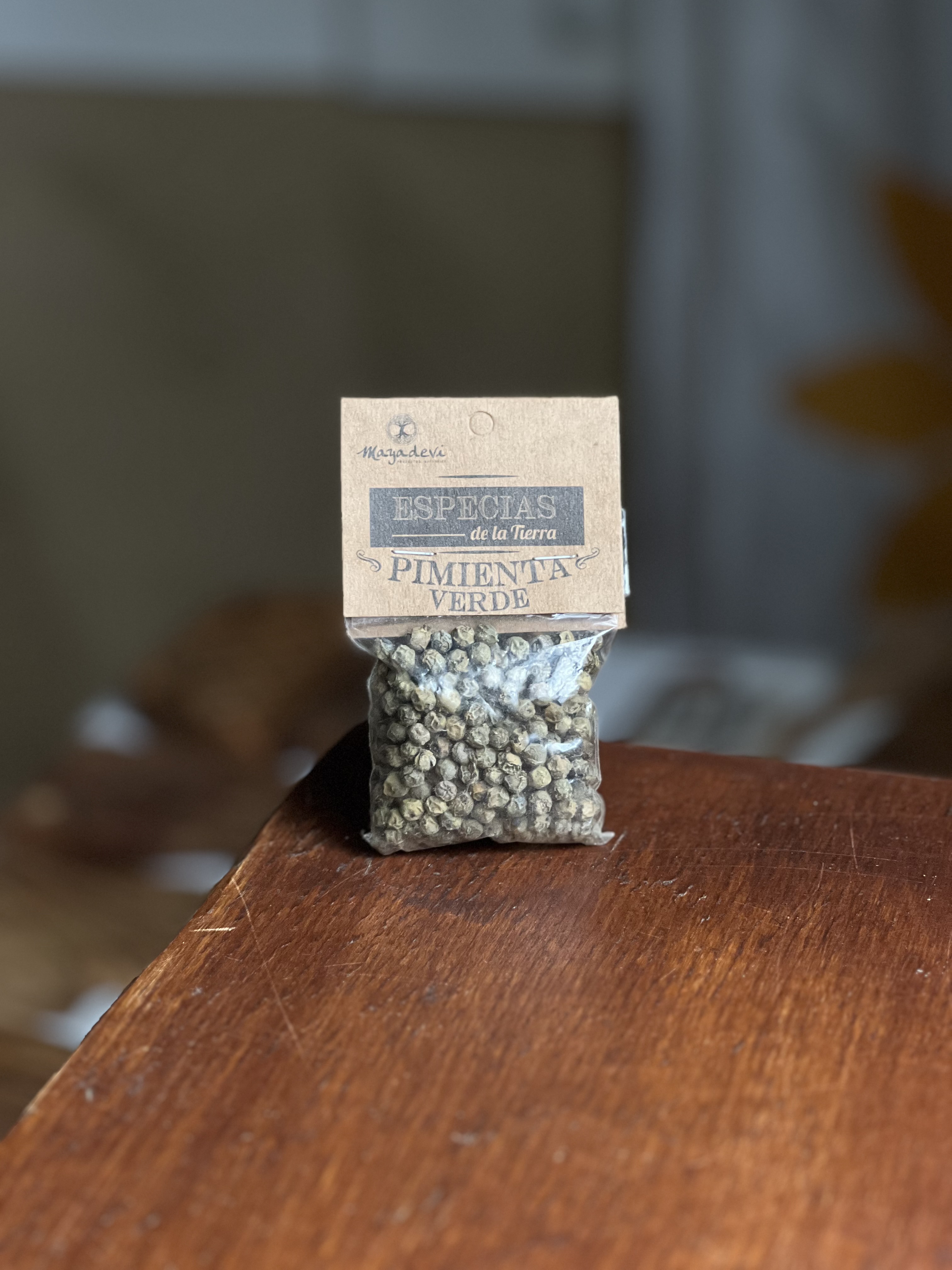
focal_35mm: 77
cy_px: 635
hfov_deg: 19.1
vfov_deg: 25.3
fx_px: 2824
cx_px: 476
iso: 250
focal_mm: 9
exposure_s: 1/111
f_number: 2.8
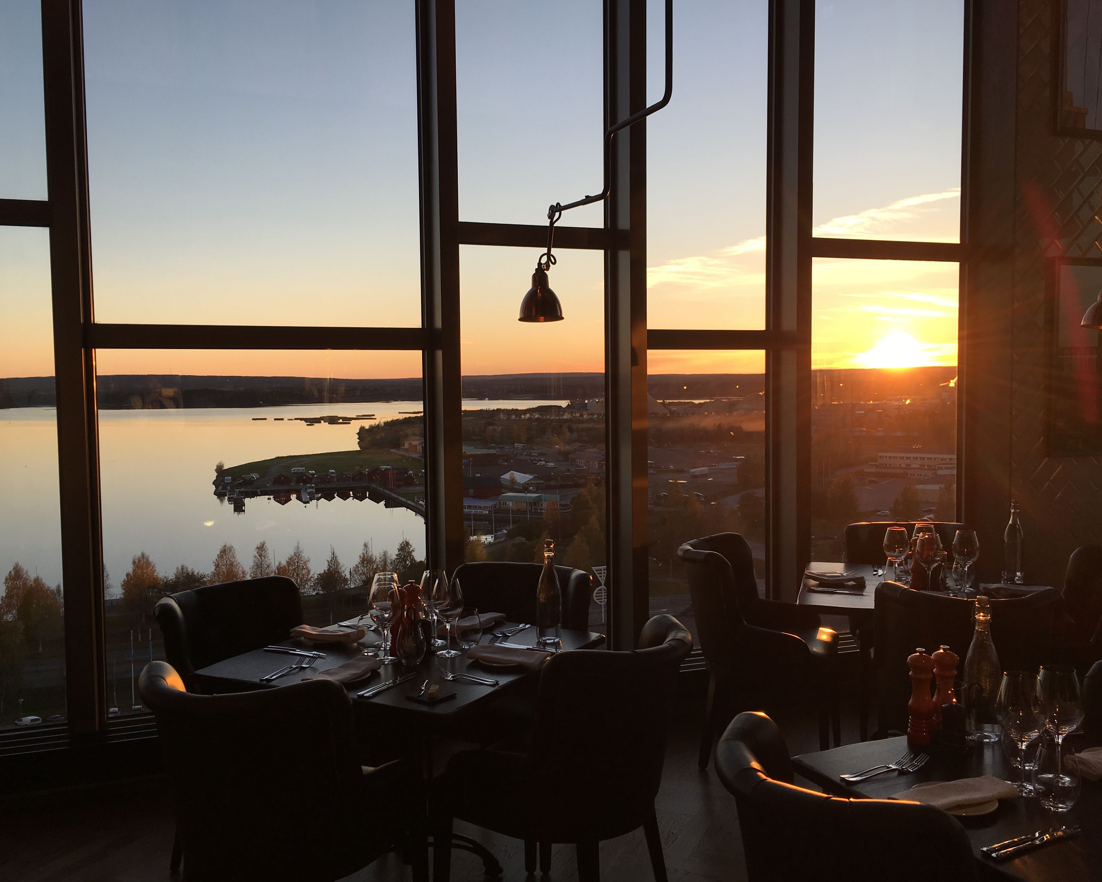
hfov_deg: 57.2
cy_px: 440
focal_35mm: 31
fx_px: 1011
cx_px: 552
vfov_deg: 47.1
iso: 25
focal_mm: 4.15
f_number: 2.2
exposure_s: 1/278
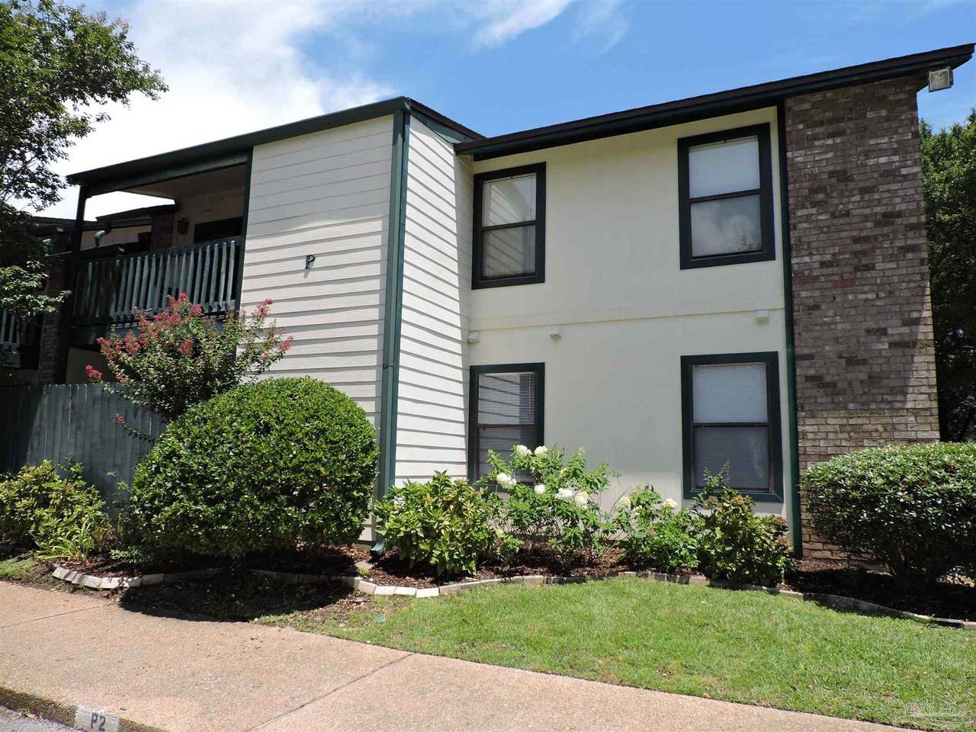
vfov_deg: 56.8
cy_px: 366
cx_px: 488
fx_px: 677
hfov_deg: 71.6
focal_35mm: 24
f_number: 3
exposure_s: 1/1250
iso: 100
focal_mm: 4.3
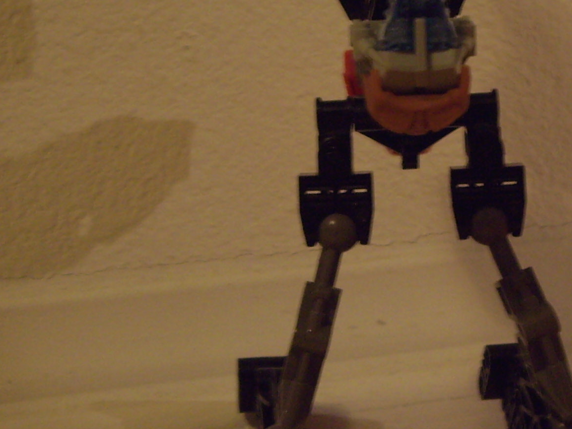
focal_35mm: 114
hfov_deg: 17.2
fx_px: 1884
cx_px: 423
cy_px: 115
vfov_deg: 13.0
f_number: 3
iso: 200
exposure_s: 1/4
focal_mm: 7.6
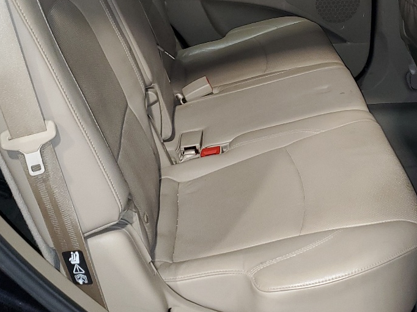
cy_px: 76
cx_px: 302
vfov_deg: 23.7
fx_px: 735
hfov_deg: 31.2
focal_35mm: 61
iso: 110
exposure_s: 1/24
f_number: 1.5
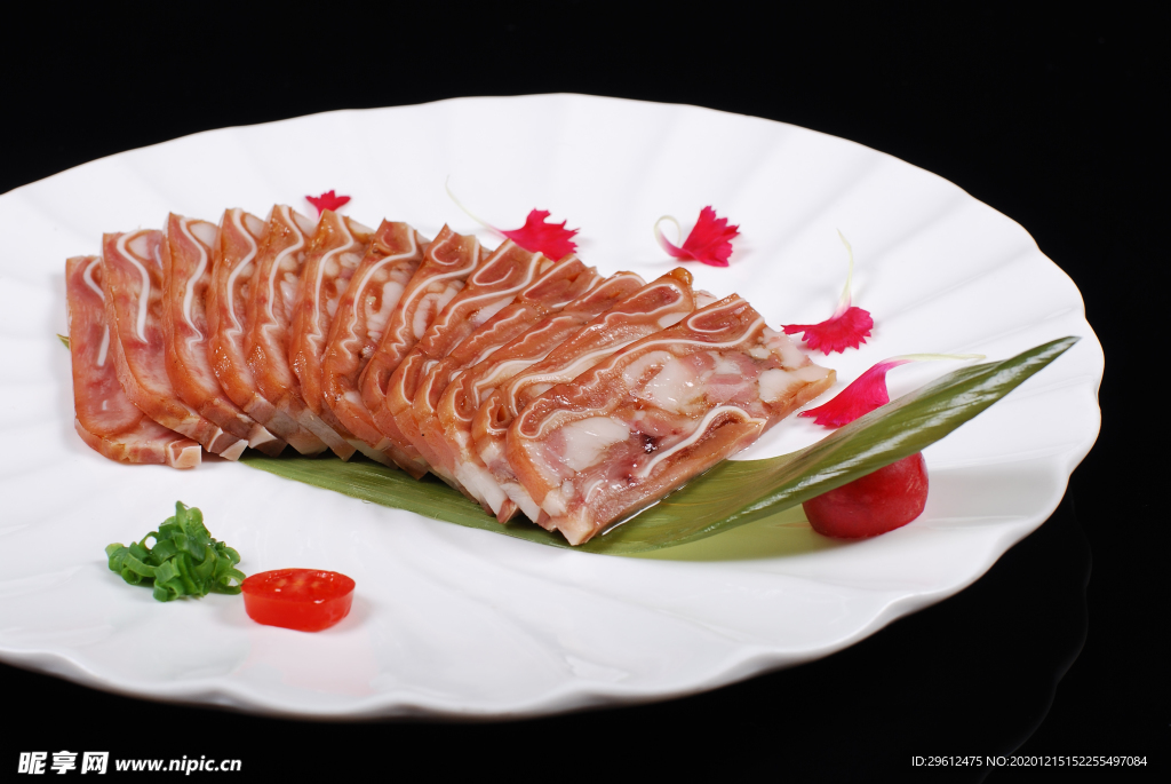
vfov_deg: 18.2
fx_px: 2442
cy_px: 392
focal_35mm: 75
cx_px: 586
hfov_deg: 27.0
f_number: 10
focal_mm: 50
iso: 100
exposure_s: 1/160
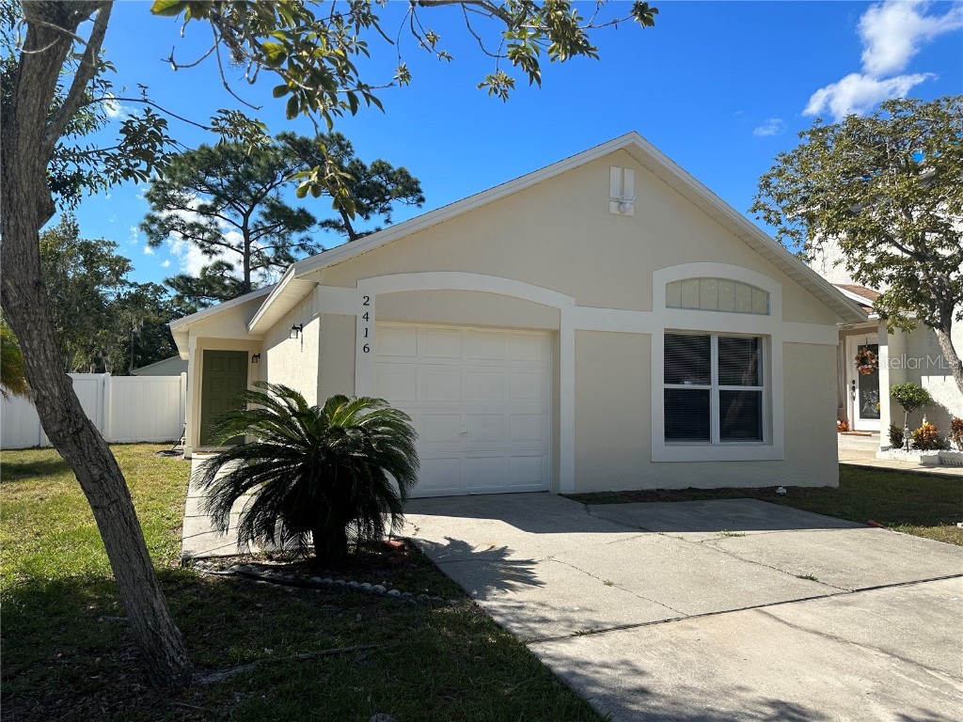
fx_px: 668
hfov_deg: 71.6
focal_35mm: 24
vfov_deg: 56.8
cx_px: 482
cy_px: 361
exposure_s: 1/4348
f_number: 1.78
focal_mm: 6.86
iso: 80
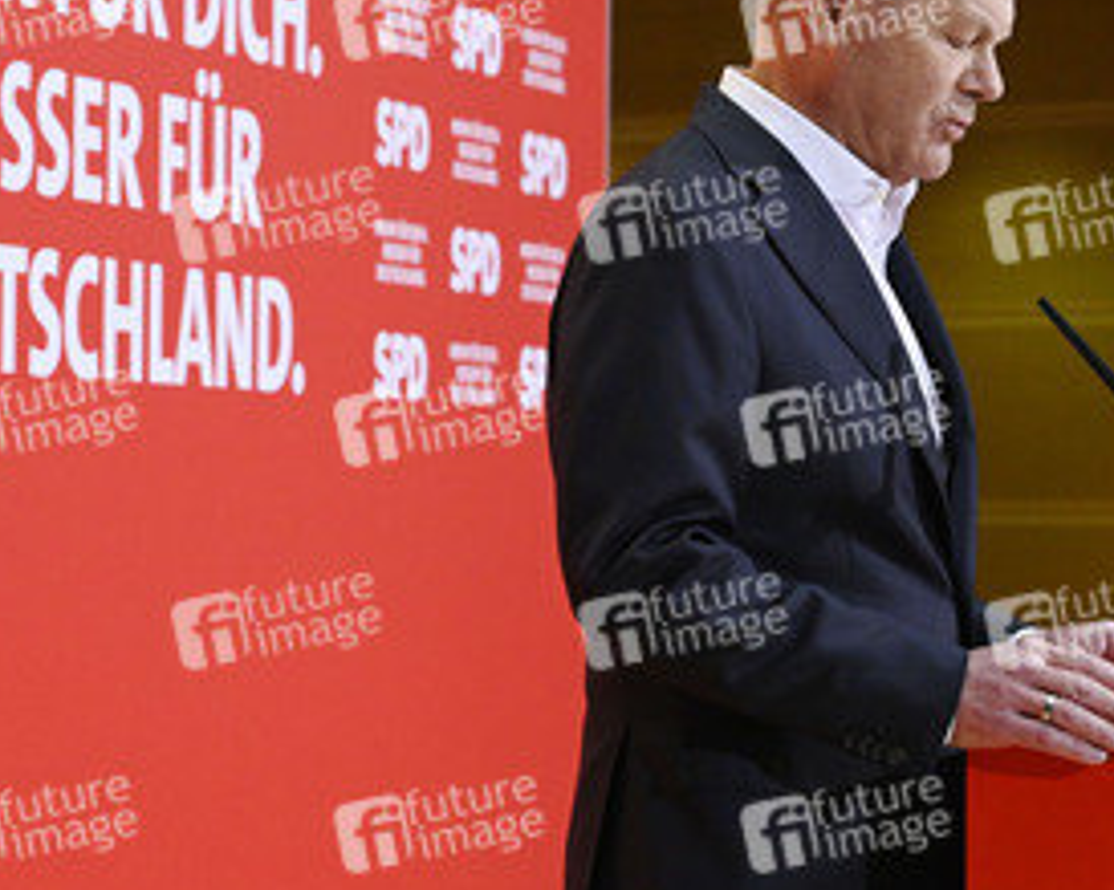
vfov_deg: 11.3
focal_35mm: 136
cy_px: 317
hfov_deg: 14.1
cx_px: 738
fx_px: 4482
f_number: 6.3
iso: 5000
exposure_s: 1/640
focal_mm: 88
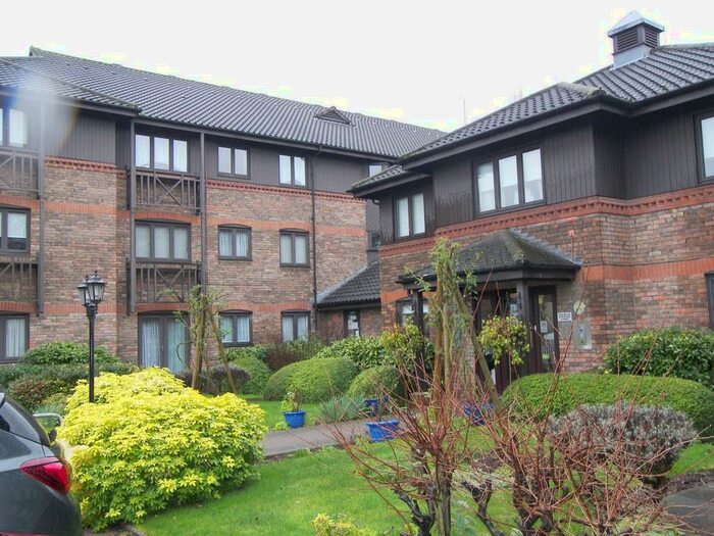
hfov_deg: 51.4
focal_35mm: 36
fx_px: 743
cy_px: 268
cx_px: 357
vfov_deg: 39.7
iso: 80
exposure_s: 1/40
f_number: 3.2
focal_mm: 7.7
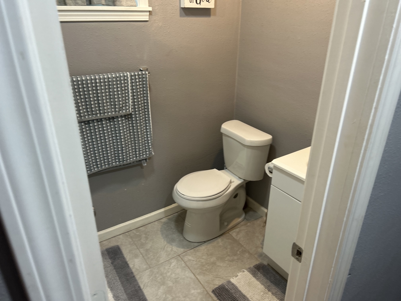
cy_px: 150
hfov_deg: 67.3
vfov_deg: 53.1
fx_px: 301
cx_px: 200
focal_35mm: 26
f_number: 1.5
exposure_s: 1/60
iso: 100
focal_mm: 5.7
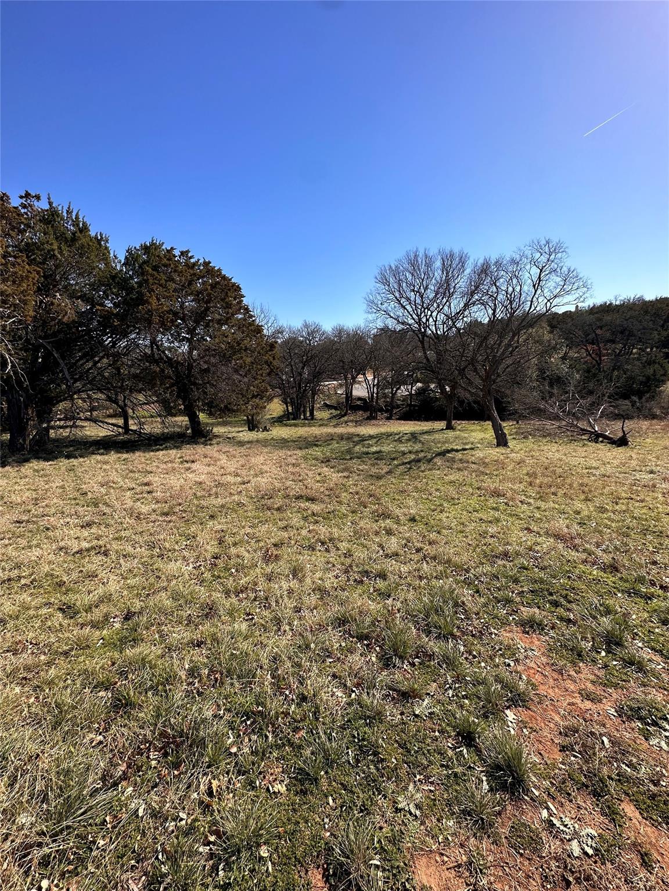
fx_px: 361
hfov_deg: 85.7
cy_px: 446
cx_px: 334
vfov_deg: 102.1
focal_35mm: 14
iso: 50
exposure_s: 1/1473
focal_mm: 2.22
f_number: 2.2
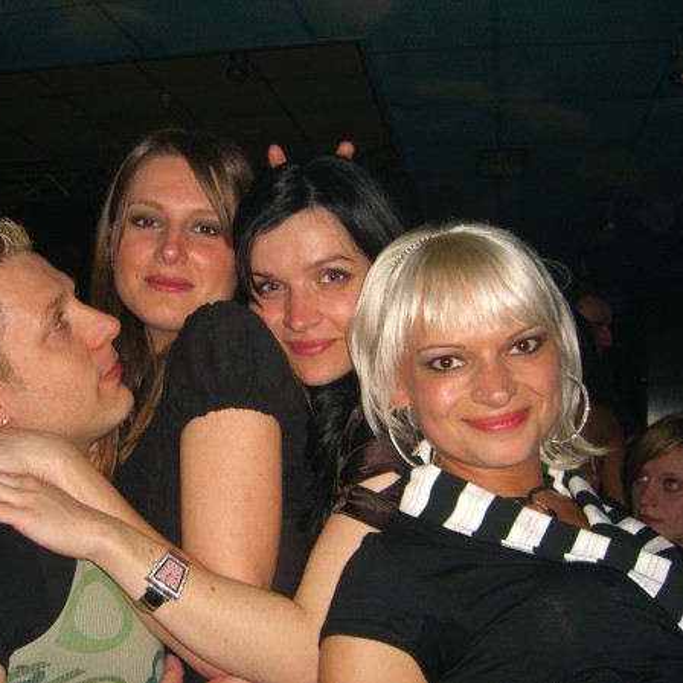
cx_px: 262
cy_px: 342
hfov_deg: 37.4
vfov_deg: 37.6
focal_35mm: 45
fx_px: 1005
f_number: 2.8
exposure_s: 1/60
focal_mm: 7.9
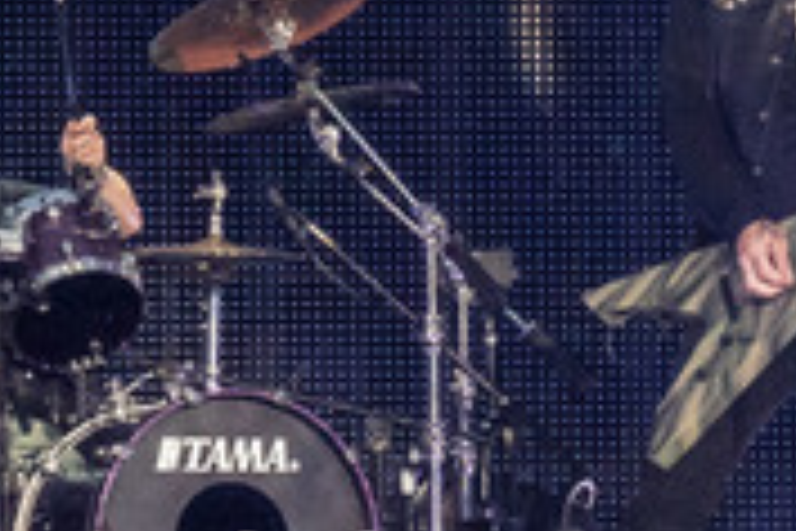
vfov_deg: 7.7
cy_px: 234
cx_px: 306
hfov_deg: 11.5
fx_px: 3935
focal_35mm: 178
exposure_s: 1/500
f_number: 5
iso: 2000
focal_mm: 70
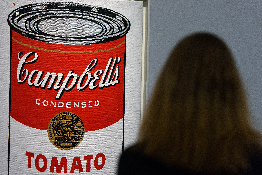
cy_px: 88
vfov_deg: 9.8
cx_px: 131
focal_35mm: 140
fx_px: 1019
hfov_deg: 14.7
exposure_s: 1/640
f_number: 2.8
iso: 1600
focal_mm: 140
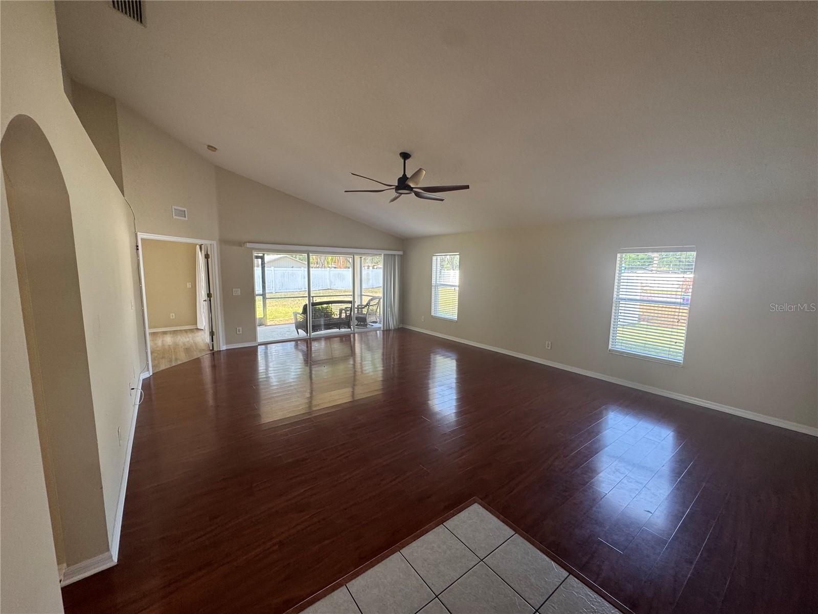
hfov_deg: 102.1
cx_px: 409
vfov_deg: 85.7
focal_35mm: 14
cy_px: 307
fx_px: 331
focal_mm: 2.22
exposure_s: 1/99
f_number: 2.2
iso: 125
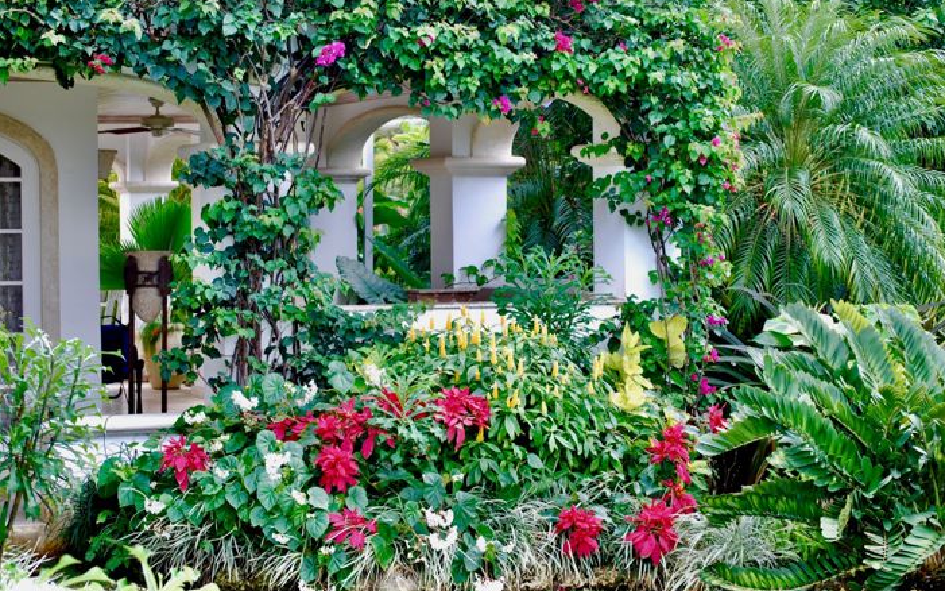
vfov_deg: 15.5
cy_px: 293
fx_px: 2176
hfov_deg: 24.5
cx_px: 474
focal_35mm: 85
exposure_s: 1/60
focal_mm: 55
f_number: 8
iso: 160
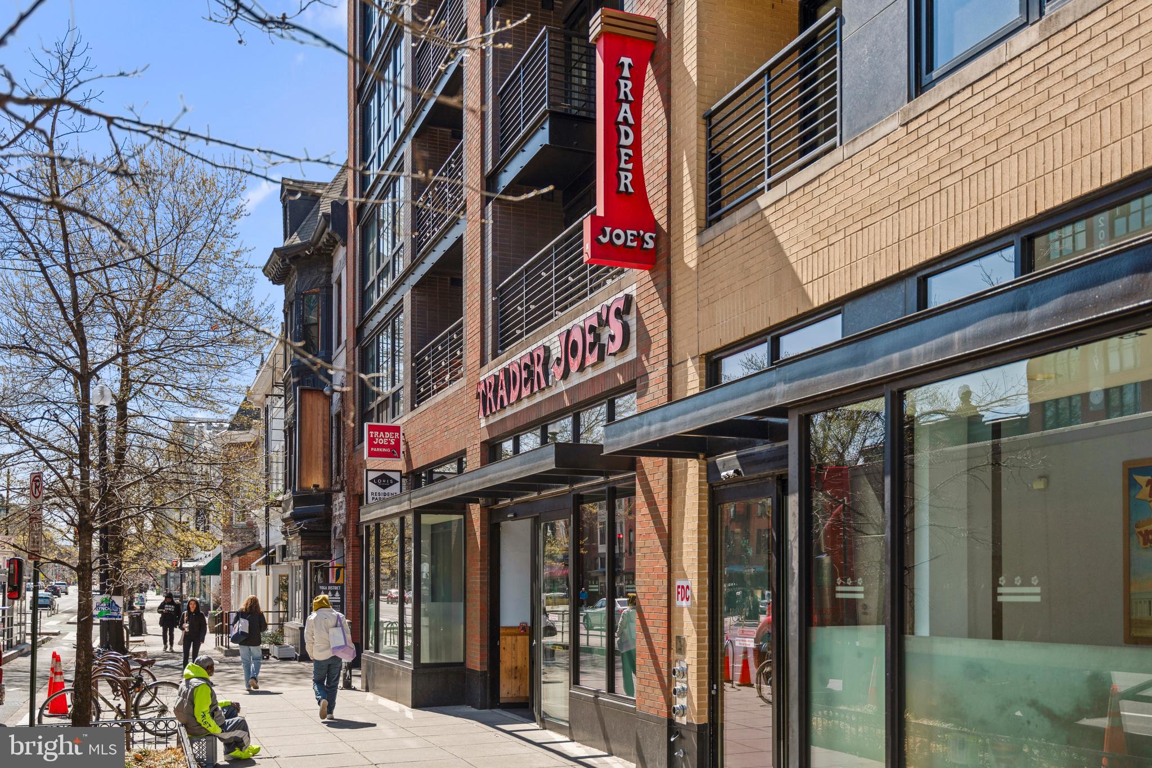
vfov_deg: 40.2
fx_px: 1049
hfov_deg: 57.5
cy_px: 384
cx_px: 576
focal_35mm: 33
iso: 200
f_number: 2.8
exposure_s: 1/2000
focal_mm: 32.8
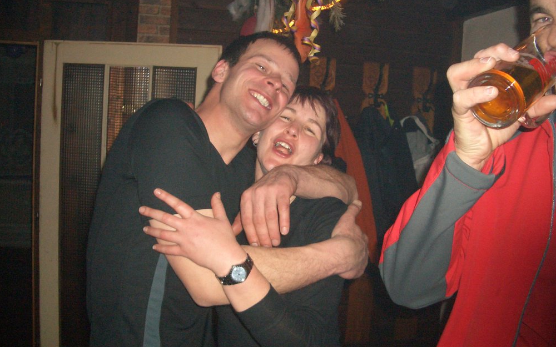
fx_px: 576
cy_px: 182
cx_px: 283
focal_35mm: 38
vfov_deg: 33.6
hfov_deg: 51.5
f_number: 2.6
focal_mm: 5.8
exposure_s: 1/60
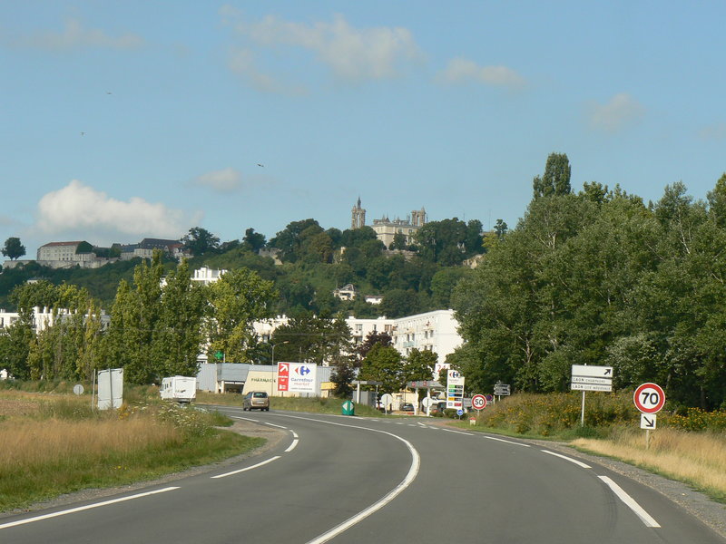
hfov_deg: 16.8
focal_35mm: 117
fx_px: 2454
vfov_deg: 12.7
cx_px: 363
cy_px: 272
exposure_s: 1/400
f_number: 7.1
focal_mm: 19.5
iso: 80
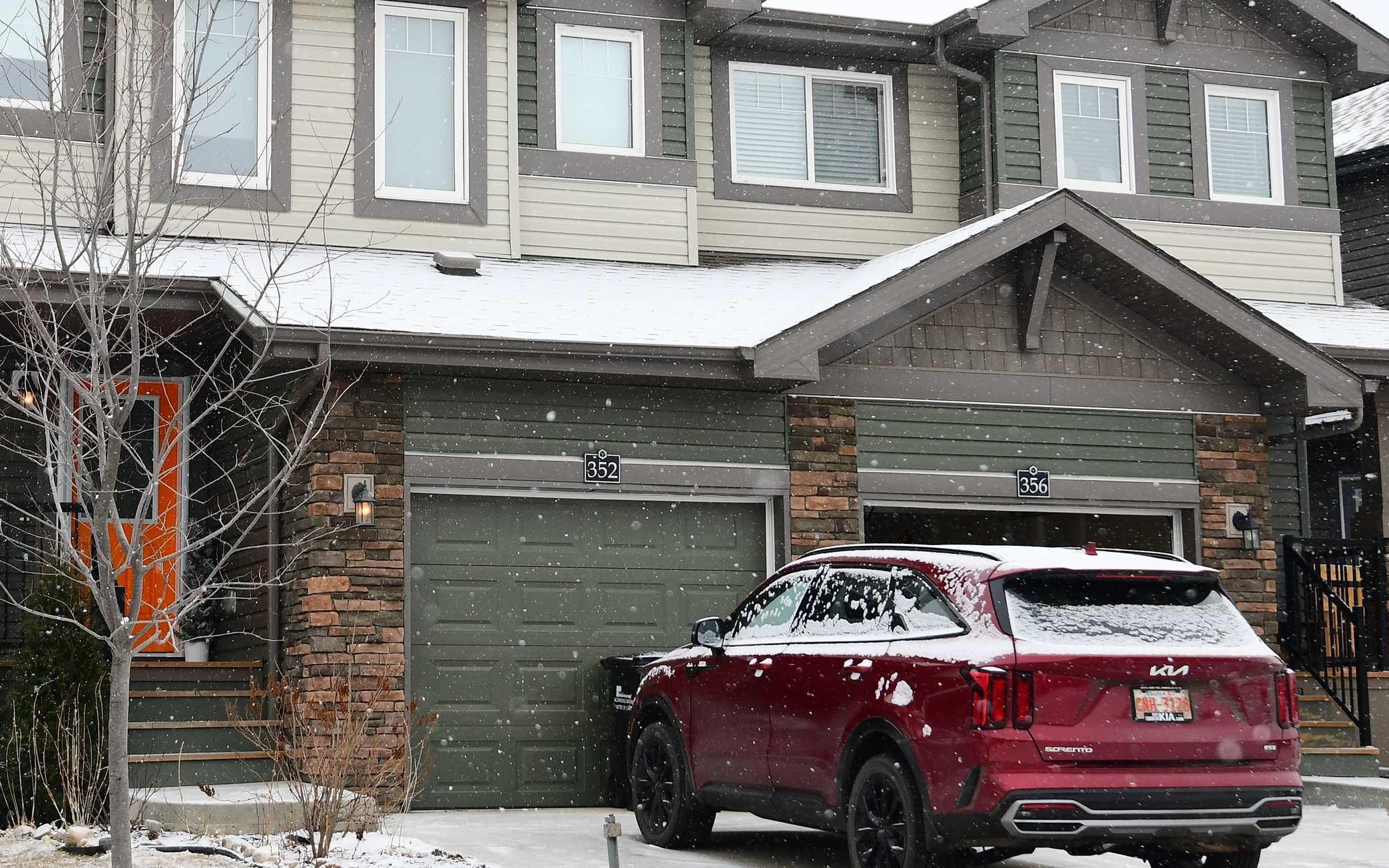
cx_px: 485
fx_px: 2612
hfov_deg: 29.6
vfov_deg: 18.8
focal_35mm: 69
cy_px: 335
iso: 280
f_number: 4
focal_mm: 31
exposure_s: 1/1000
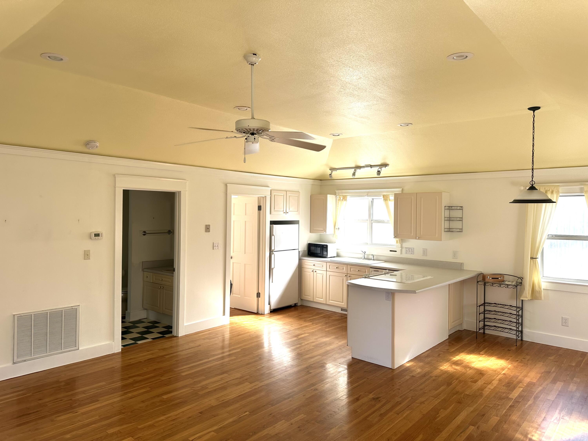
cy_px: 220
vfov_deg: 56.8
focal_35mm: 24
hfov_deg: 71.6
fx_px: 408
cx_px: 294
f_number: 1.78
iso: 64
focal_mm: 6.86
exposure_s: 1/146
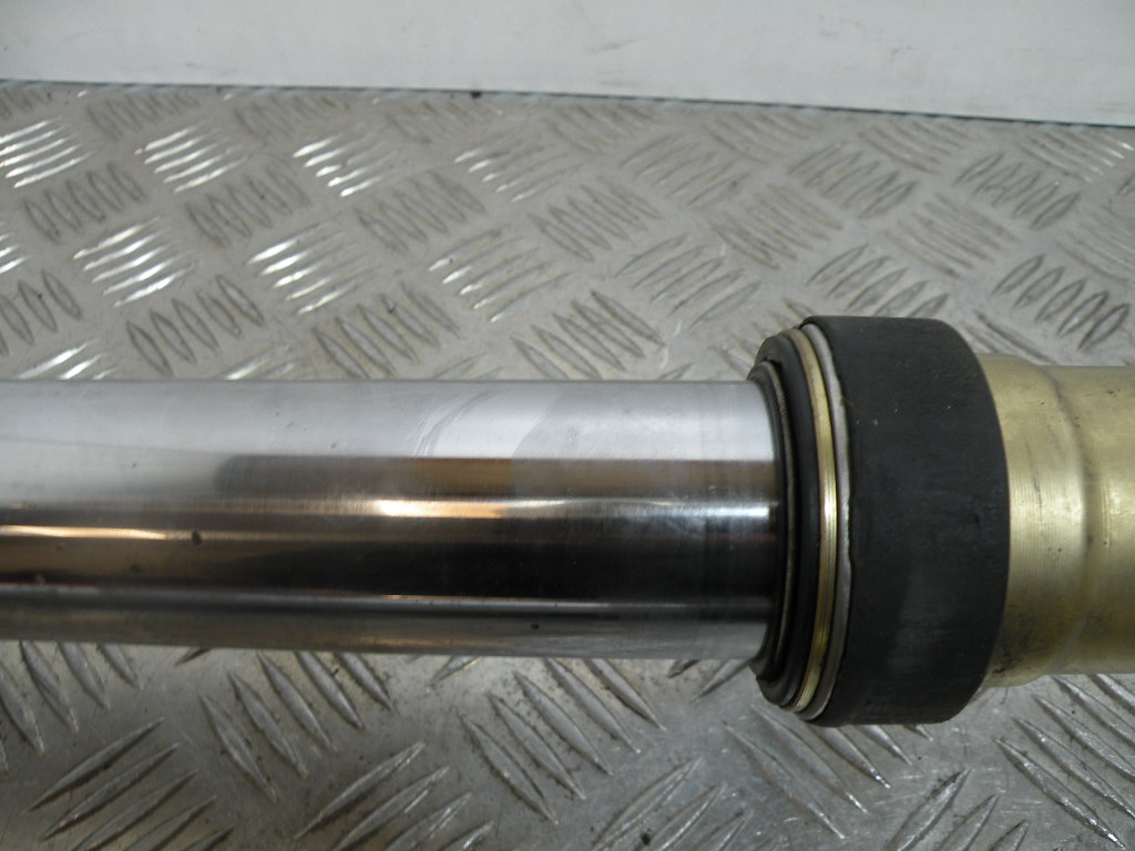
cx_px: 568
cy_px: 426
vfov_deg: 51.4
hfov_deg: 65.3
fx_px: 885
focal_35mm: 27
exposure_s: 1/64.3
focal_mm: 4.7
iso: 64
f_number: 3.2
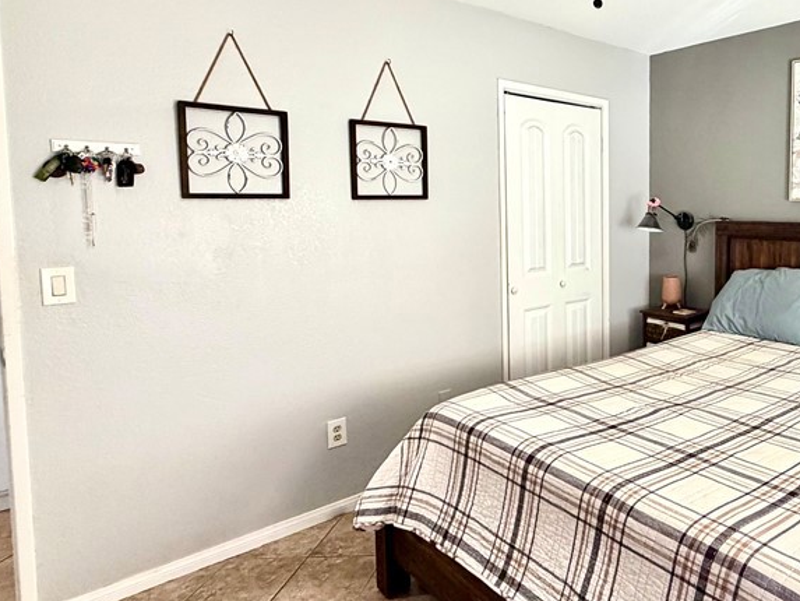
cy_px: 246
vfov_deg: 54.6
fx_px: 578
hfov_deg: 63.9
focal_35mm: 25
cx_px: 628
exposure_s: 1/60
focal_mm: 2.22
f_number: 2.2
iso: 320
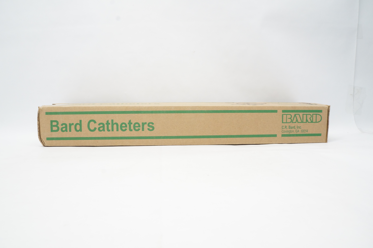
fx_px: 279
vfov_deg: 47.8
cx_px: 186
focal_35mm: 27
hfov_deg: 67.4
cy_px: 124
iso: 1600
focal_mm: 18
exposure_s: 1/30
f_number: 11
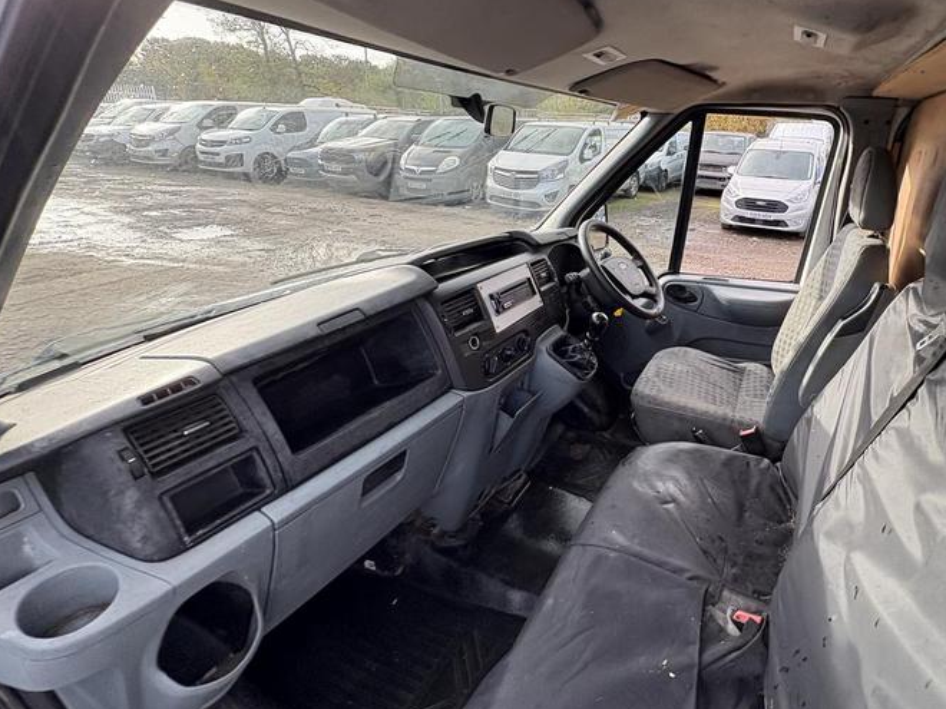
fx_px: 519
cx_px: 628
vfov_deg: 68.3
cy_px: 304
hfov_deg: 81.9
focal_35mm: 19
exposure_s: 1/208
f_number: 2.2
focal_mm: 2.22
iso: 64
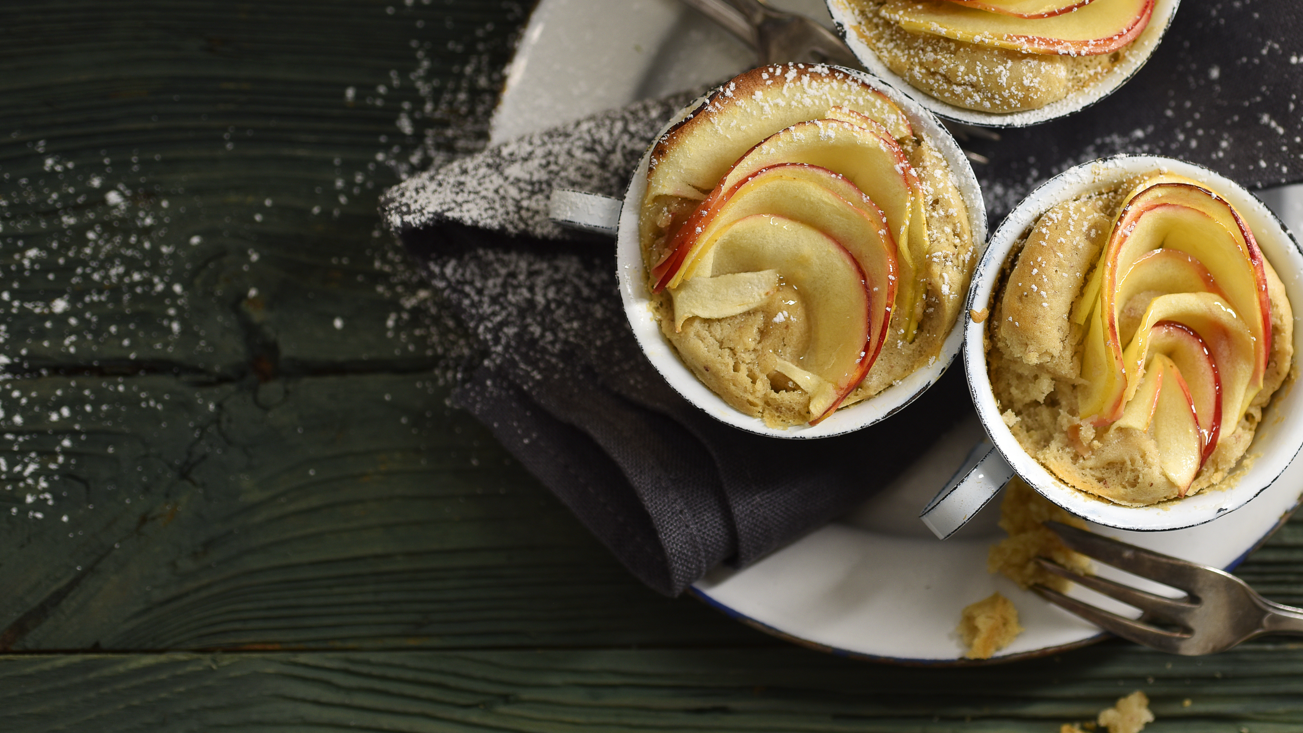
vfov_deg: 12.2
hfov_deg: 21.4
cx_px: 984
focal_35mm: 99
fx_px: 3420
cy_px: 242
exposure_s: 1/160
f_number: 4
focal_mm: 60
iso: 100
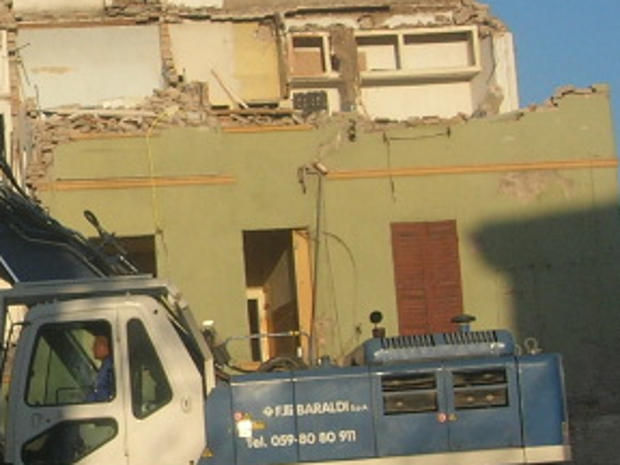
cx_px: -260
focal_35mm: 135
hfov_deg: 13.9
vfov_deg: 11.0
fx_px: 2418
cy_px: 215
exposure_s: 1/617
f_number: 4.8
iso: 64
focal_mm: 7.8
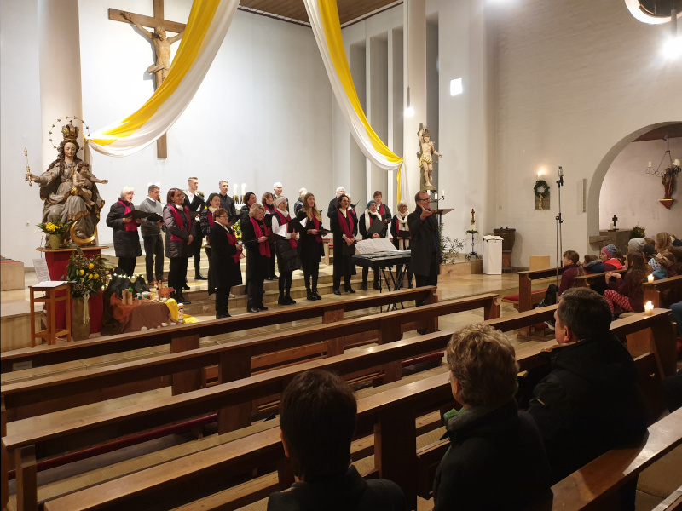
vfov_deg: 53.1
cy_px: 256
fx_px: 512
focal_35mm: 26
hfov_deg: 67.3
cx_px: 341
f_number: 1.5
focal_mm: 4.3
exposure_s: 1/25
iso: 320
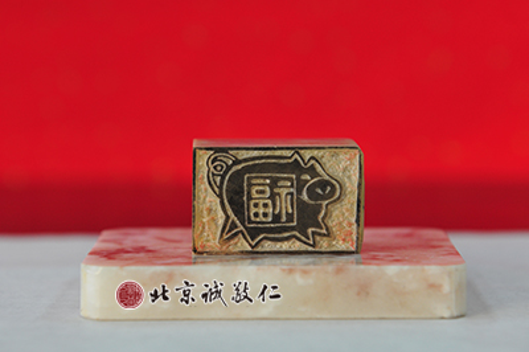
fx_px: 1542
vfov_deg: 13.0
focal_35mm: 105
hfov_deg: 19.5
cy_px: 176
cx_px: 264
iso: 400
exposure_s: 1/80
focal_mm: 70
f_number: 4.5
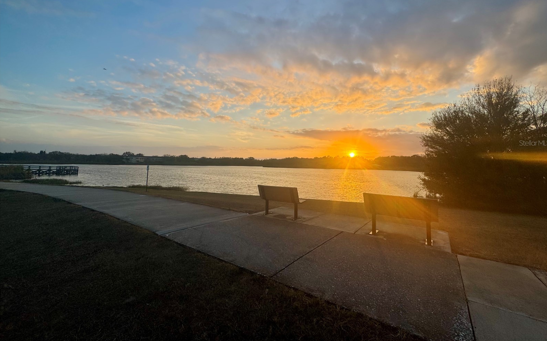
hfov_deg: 101.5
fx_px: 224
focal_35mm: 15
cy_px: 143
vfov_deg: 74.2
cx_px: 275
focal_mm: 2.22
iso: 50
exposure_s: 1/1217
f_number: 2.2
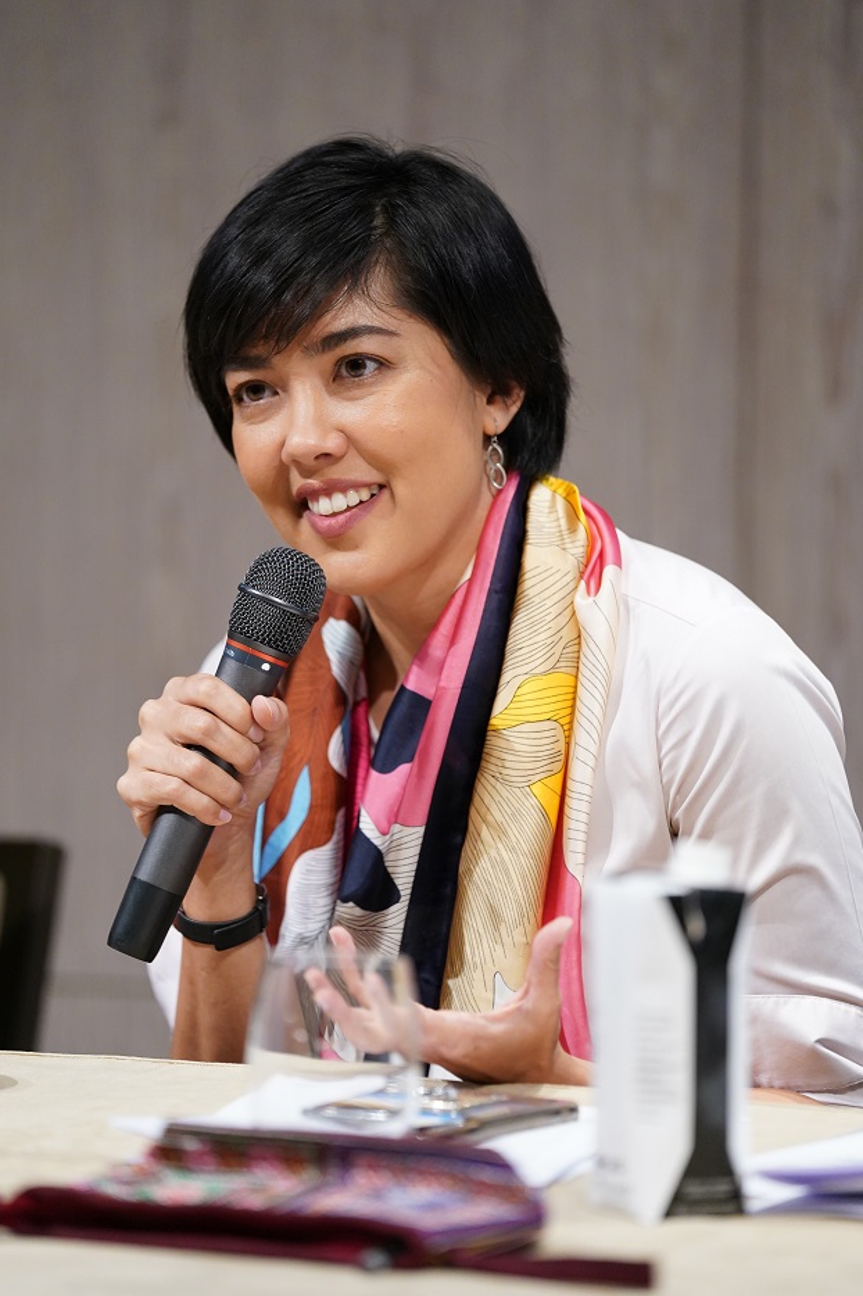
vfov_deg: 11.3
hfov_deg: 7.5
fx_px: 6549
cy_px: 623
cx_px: 436
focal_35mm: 182
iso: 3200
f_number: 2.8
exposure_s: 1/125
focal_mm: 170
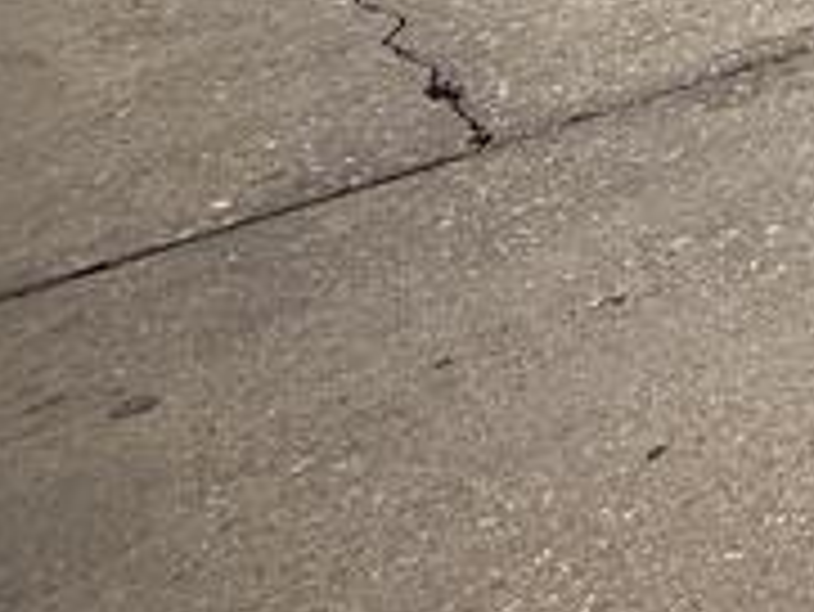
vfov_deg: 13.8
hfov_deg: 14.3
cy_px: -819
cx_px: 2037
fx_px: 1859
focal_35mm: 79
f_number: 2.2
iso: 50
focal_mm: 2.22
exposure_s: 1/1795
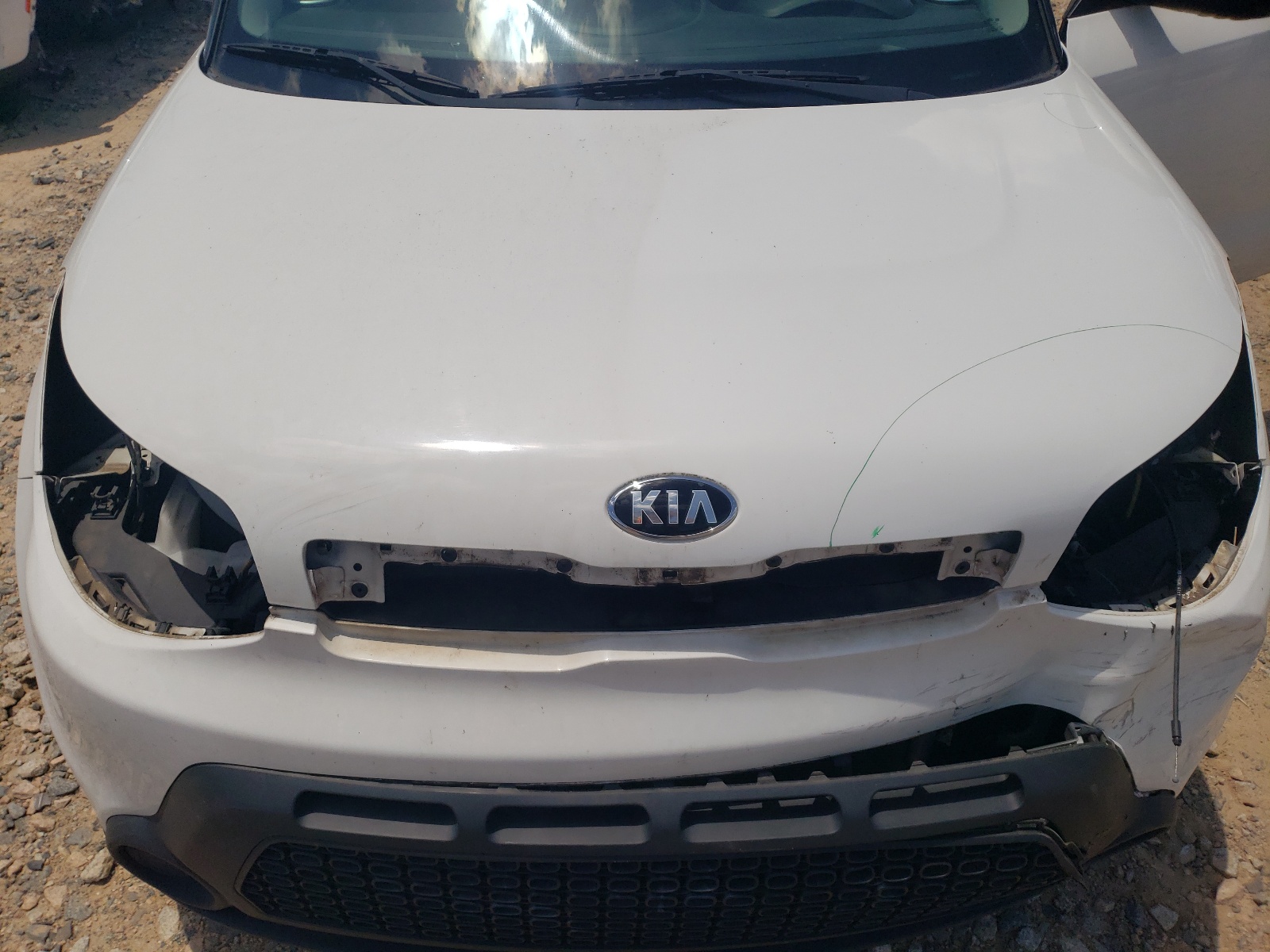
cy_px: 476
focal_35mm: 26
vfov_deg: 53.1
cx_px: 635
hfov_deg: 67.3
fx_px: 954
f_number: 1.5
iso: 51
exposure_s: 1/10000
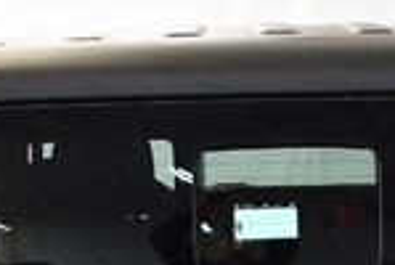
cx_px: 366
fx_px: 1704
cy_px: 542
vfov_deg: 8.4
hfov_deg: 13.1
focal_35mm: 155
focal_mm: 18
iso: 1100
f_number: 3.5
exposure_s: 1/125
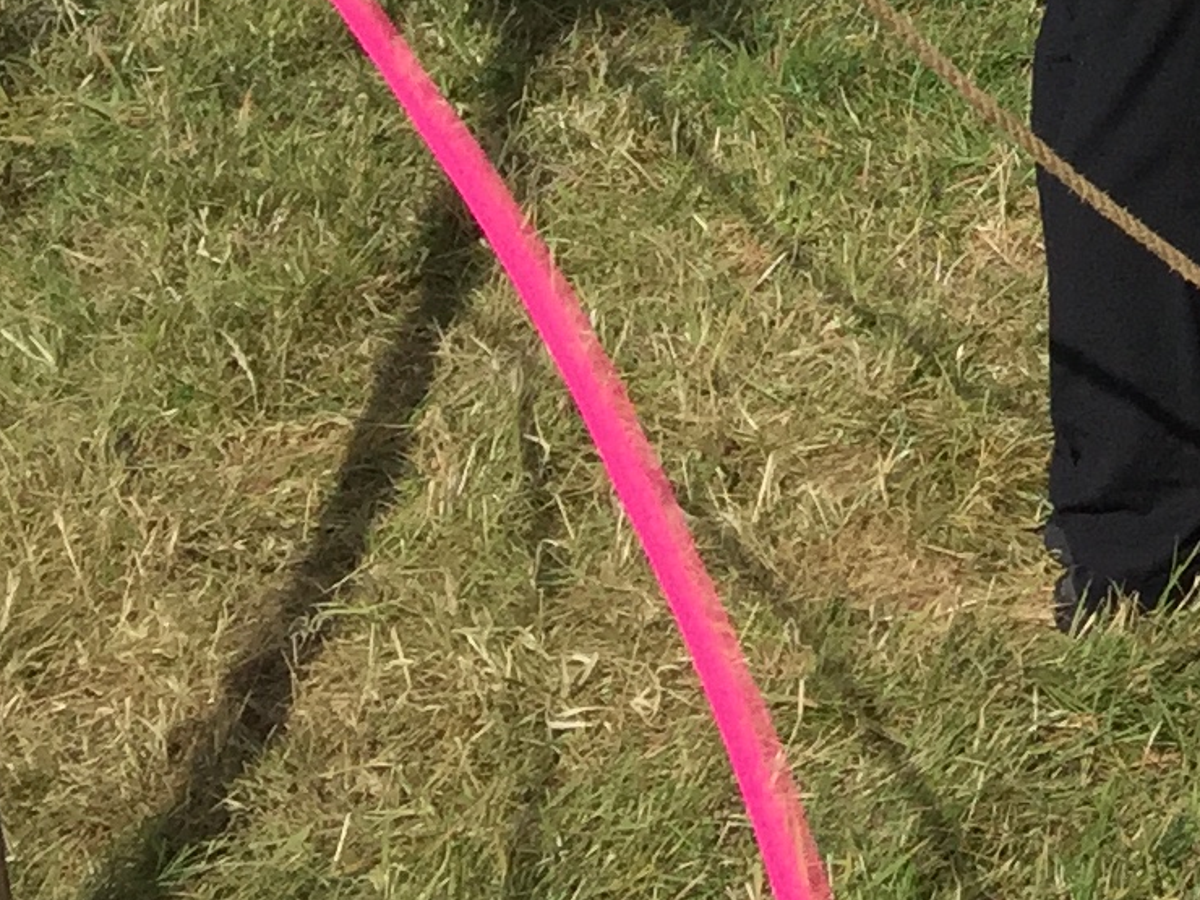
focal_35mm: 128
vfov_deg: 10.9
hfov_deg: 13.0
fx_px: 4437
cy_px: -709
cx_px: 2535
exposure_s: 1/3968
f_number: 2.2
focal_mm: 4.15
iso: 32
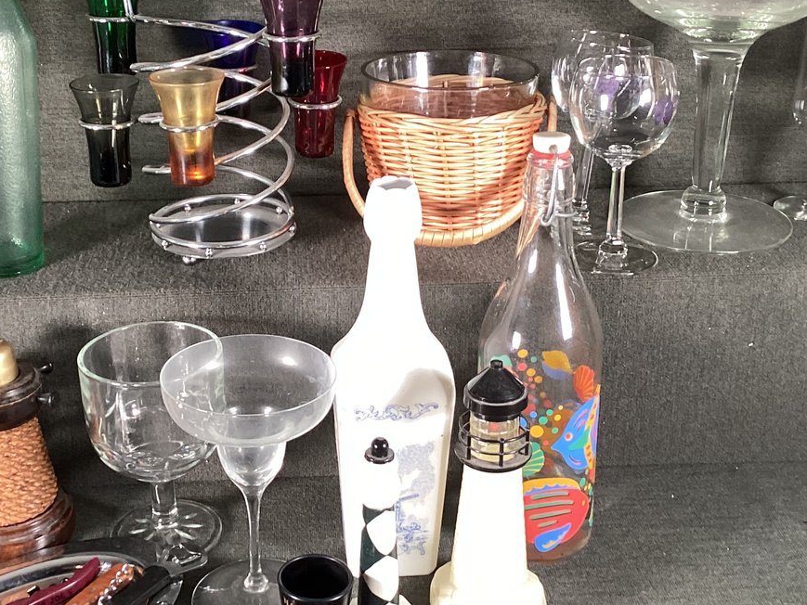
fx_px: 1259
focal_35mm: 54
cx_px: 342
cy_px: 256
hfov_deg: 35.5
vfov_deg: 27.0
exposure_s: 1/50
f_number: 2.4
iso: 100
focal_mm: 3.3
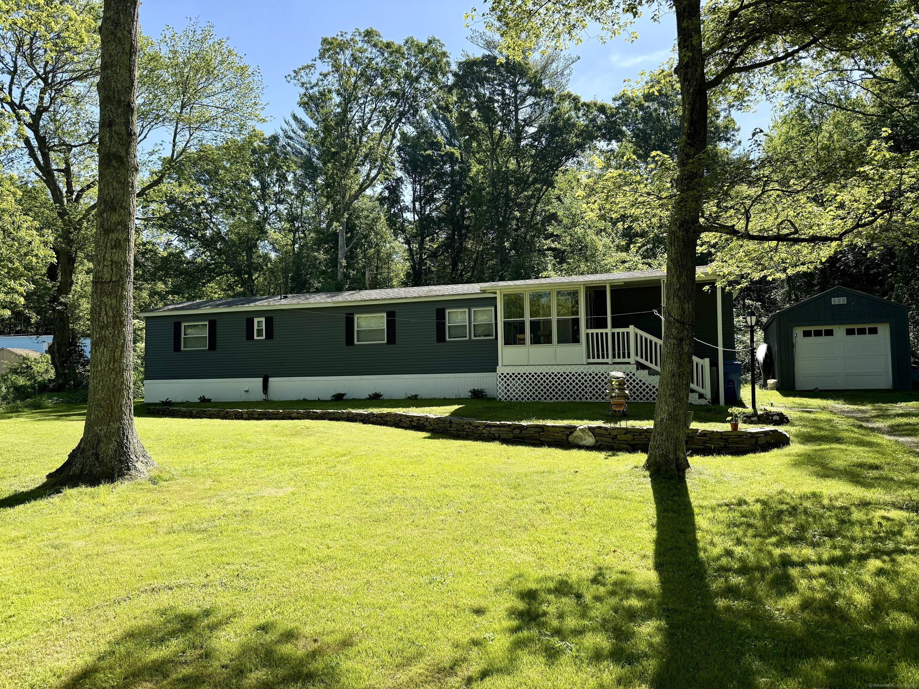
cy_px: 344
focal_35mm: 24
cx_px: 460
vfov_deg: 56.8
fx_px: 637
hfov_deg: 71.6
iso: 100
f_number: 1.78
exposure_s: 1/2525
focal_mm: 6.76
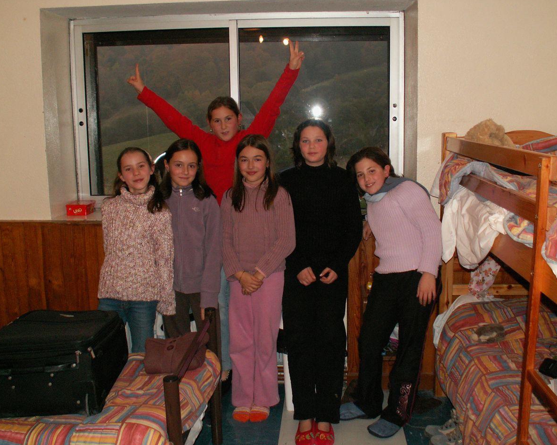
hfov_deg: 49.1
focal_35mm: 37
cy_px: 222
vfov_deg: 40.1
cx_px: 291
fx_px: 610
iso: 160
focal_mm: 5.86
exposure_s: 1/40
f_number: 2.8
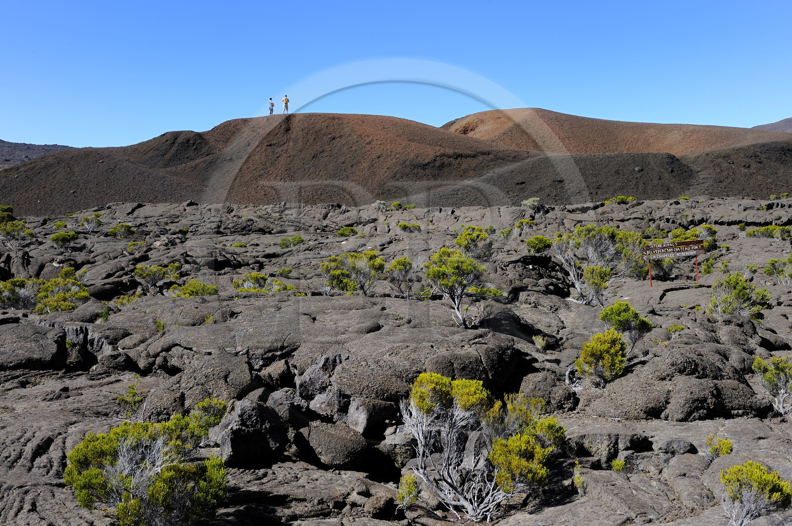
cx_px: 396
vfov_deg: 28.0
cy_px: 263
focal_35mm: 48
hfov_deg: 41.1
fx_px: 1055
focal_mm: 48
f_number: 11
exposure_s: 1/160
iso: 200
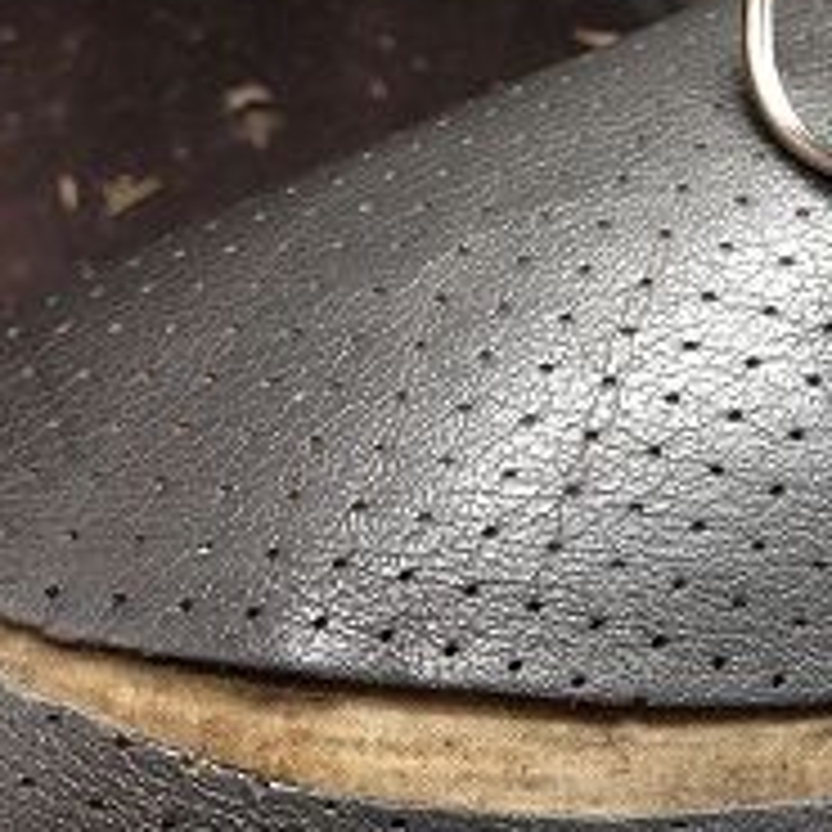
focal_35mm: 63
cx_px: 684
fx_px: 1713
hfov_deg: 26.7
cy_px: 535
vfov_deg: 27.2
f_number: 2.4
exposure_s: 1/20
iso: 80
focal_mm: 4.12
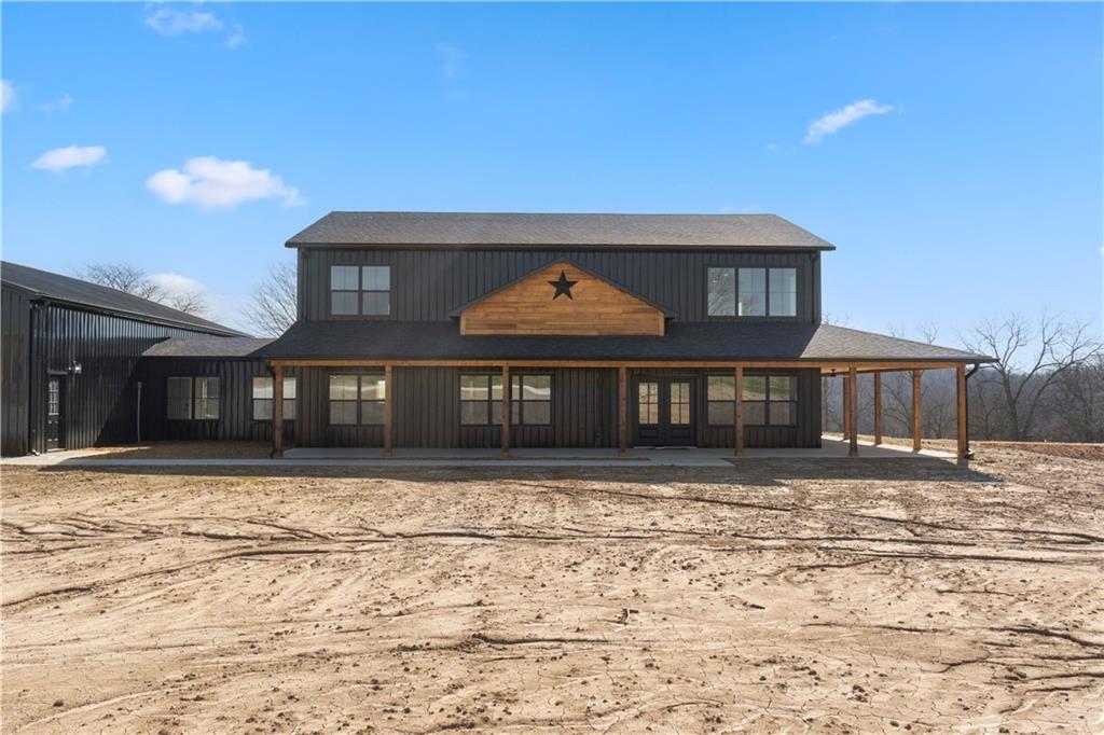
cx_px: 552
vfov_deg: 43.6
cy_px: 368
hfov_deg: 61.9
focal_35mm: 30
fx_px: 920
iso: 320
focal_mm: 20
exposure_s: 1/640
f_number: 9
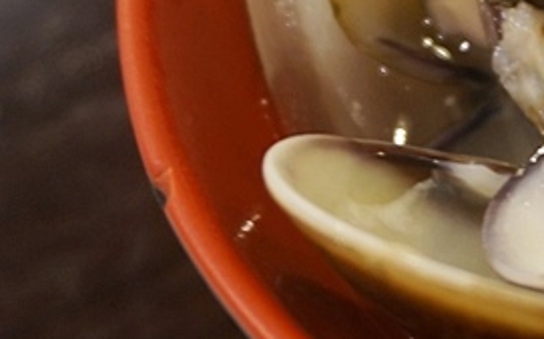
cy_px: -92
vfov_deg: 8.6
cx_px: 875
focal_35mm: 150
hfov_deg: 13.0
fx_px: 2222
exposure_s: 1/1.6
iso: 200
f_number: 4.5
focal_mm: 26
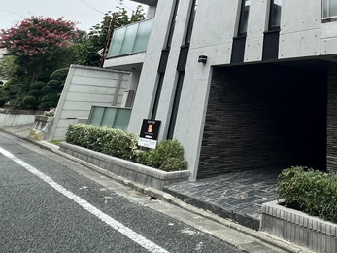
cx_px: 303
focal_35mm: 30
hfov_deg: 52.7
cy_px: -28
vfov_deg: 38.4
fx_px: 292
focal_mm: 1.57
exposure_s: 1/874
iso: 32
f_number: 1.8
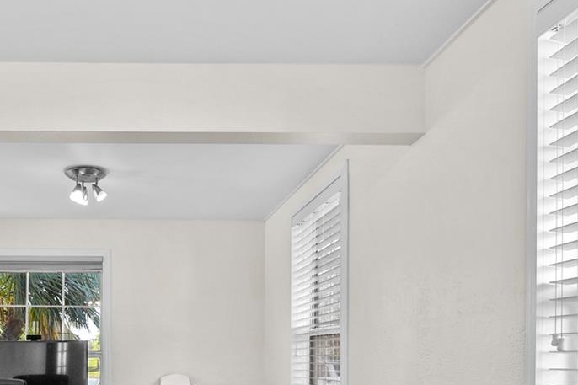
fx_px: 562
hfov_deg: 52.0
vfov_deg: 35.8
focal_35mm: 35
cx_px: 142
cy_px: 339
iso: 100
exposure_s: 1/13
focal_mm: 10
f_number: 7.1
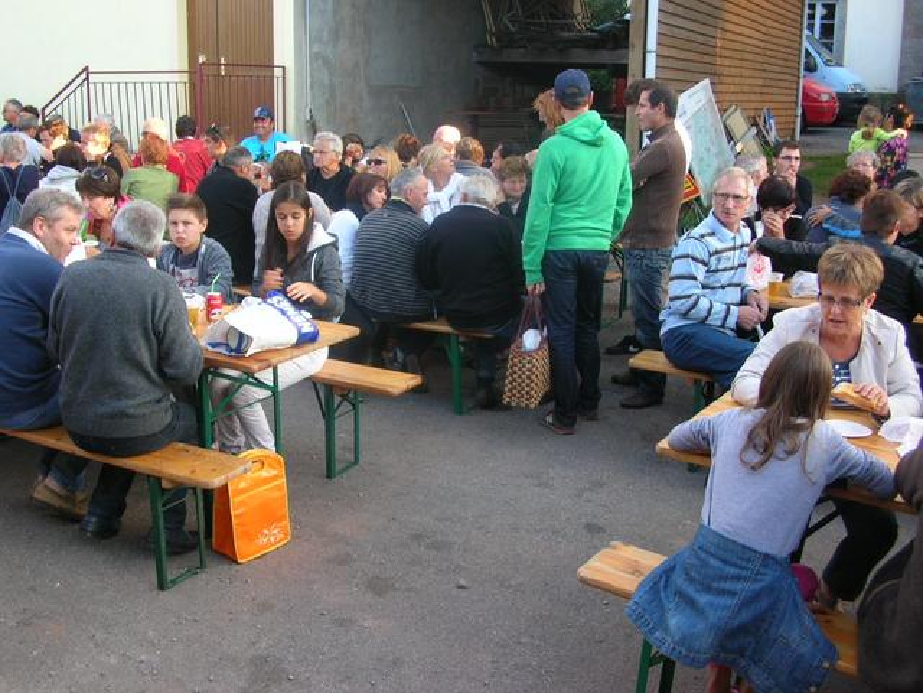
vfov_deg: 38.7
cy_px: 346
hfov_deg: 50.1
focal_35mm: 37
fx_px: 987
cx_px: 462
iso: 50
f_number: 2.9
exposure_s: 1/36.4
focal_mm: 6.2
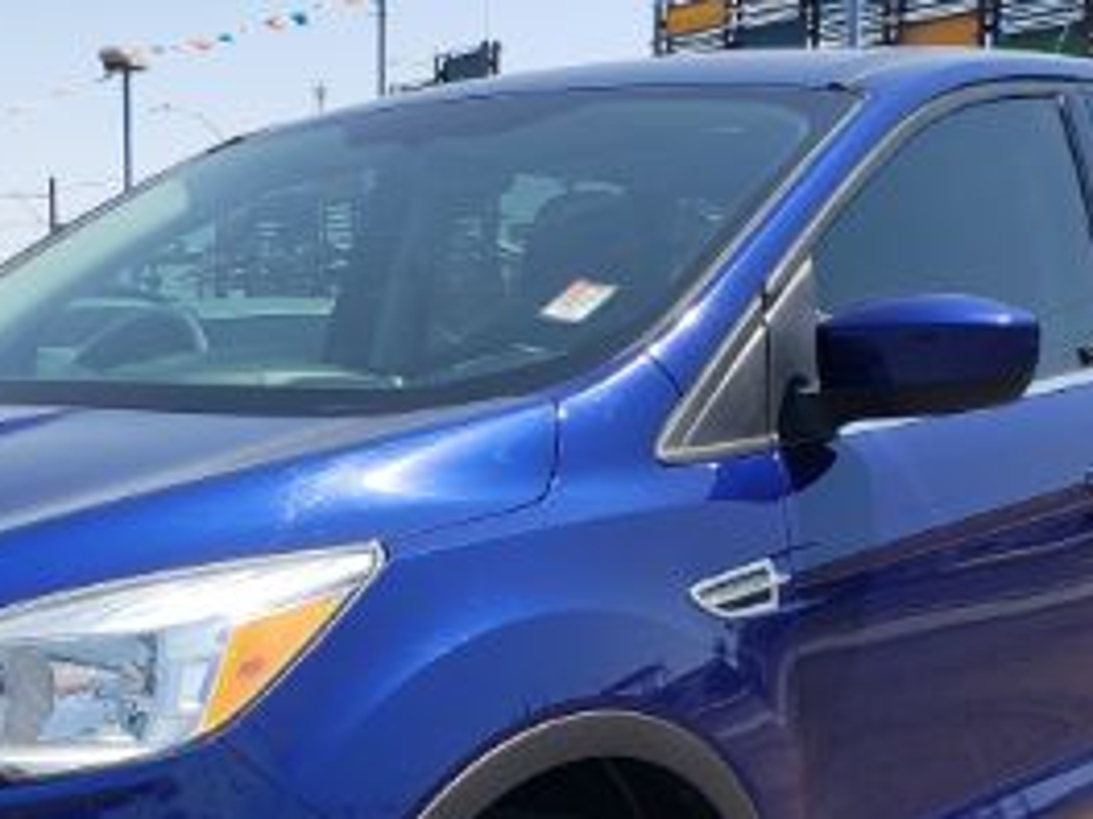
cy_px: 569
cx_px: 290
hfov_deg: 26.7
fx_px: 2273
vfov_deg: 20.3
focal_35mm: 72
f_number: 2.4
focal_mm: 4.3
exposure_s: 1/1093
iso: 50
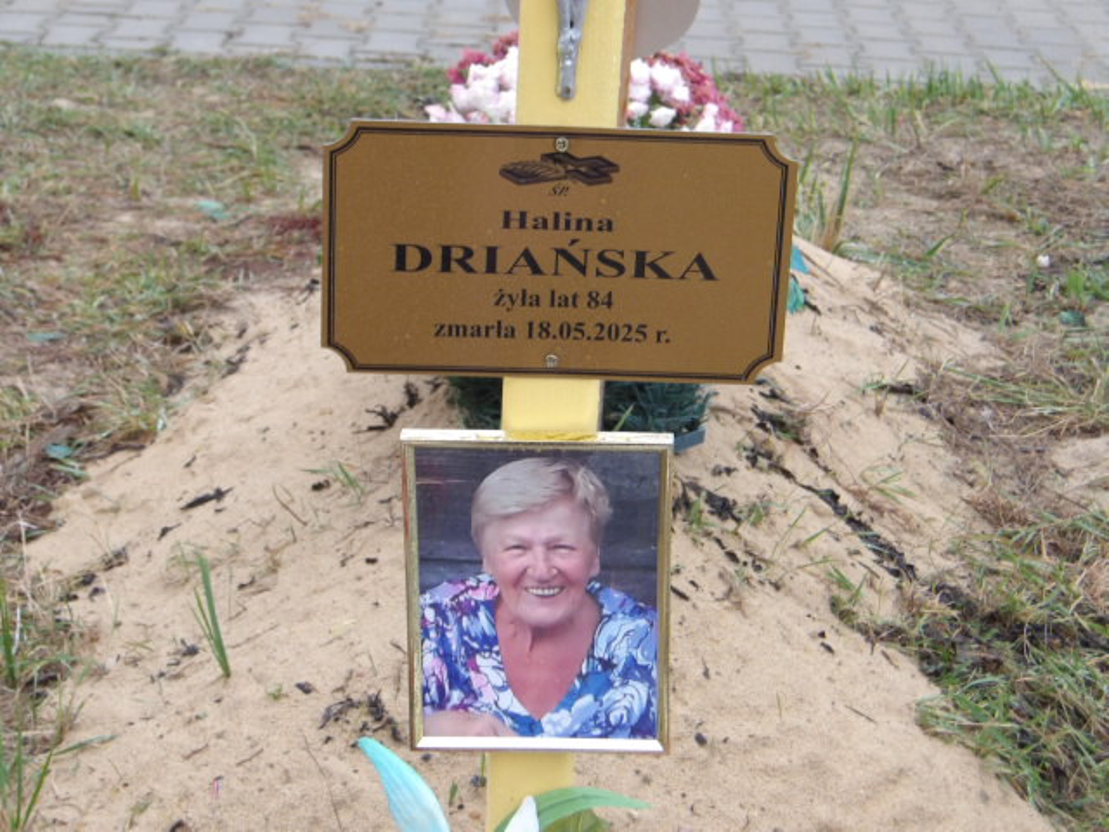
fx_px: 2787
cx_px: 554
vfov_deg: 17.0
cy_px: 416
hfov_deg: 22.5
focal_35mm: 87
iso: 306
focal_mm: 15.6
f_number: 5.6
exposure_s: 1/60
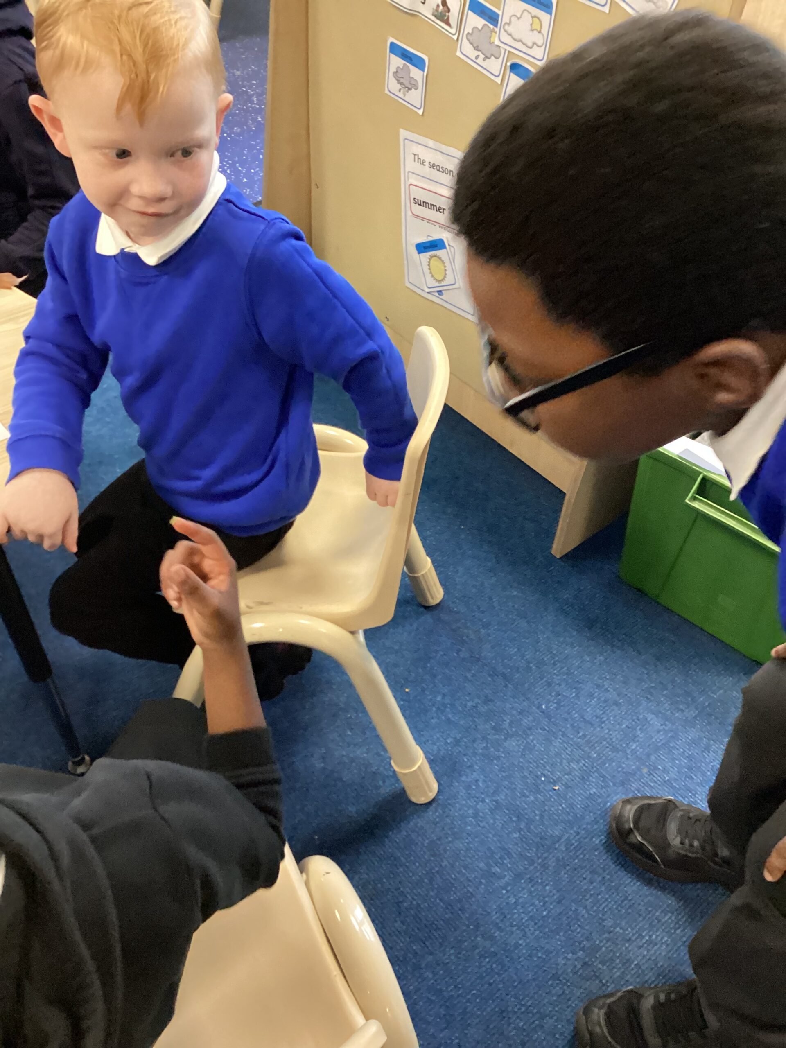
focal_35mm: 31
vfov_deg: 58.4
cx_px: 393
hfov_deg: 45.4
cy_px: 524
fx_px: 939
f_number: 2.4
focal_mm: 3.3
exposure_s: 1/50
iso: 250
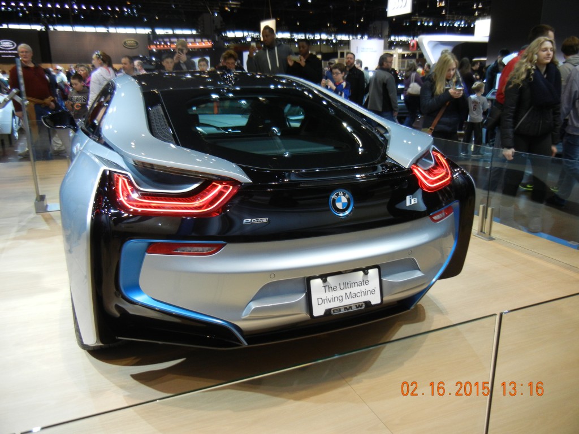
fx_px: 502
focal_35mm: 30
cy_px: 217
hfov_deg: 60.0
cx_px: 290
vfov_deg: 46.8
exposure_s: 1/60
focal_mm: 5.4
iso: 261
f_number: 3.5
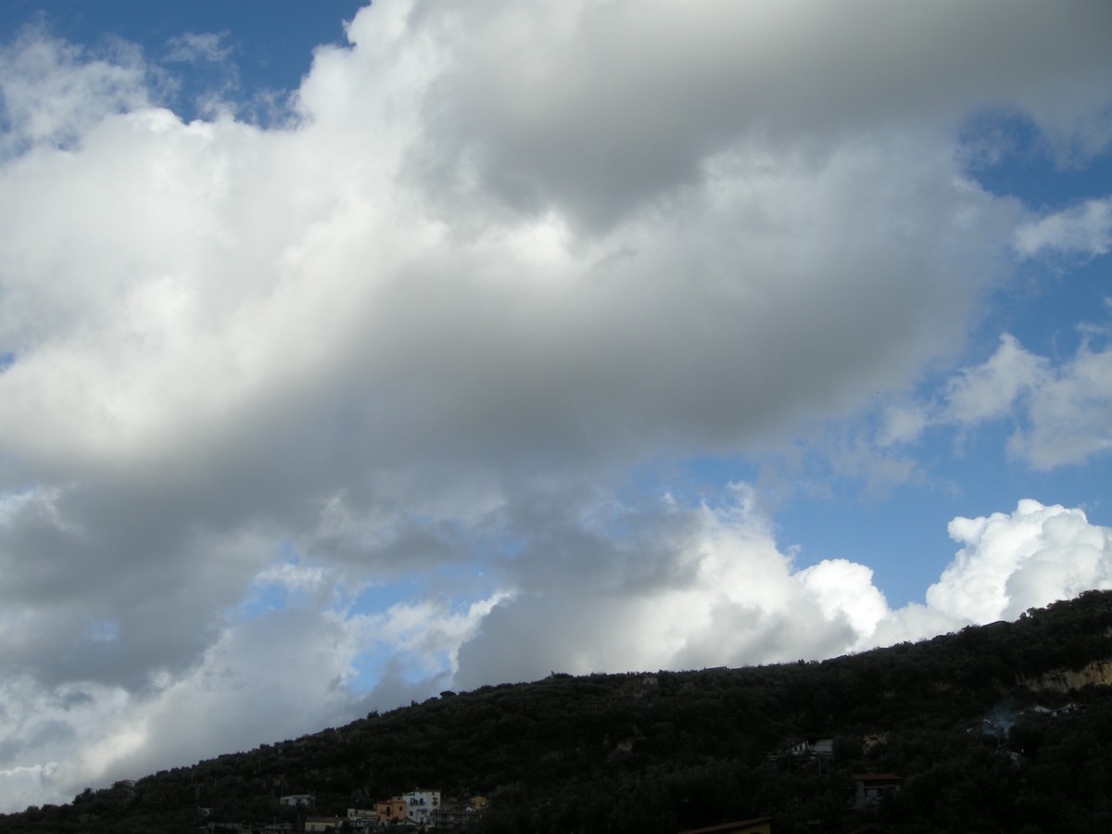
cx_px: 556
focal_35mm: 35
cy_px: 417
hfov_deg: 52.6
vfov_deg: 40.7
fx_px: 1124
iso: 64
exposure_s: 1/267
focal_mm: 7.5
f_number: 6.1
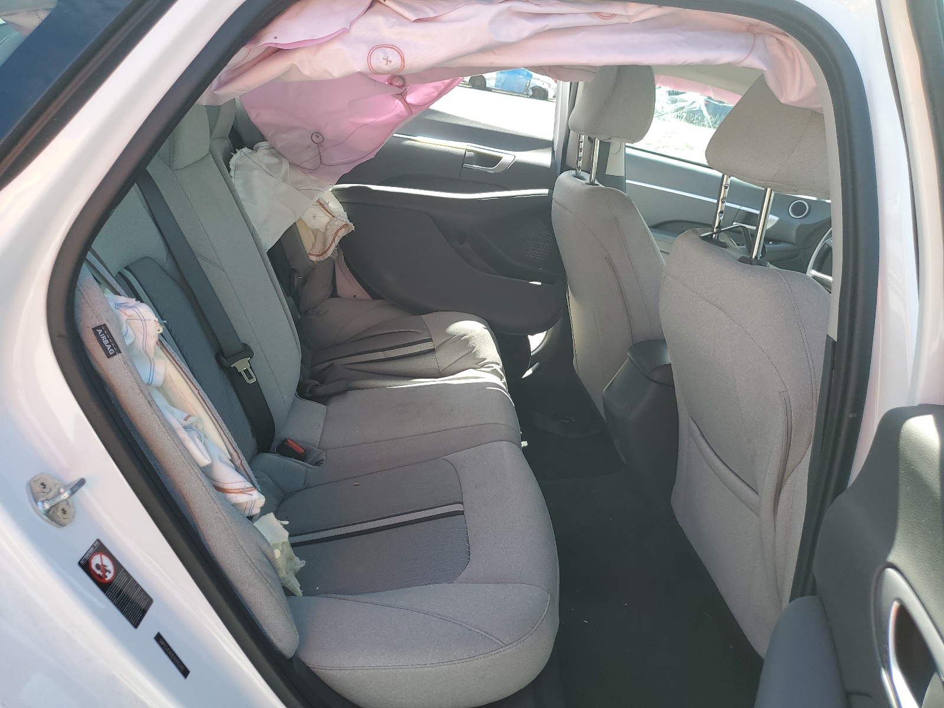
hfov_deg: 67.3
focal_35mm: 26
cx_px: 472
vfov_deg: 53.1
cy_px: 354
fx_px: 709
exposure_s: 1/667
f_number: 1.5
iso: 50
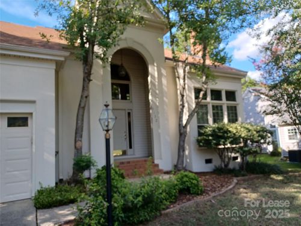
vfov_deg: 54.9
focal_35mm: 25
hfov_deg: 69.4
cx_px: 150
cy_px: 113
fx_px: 217
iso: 50
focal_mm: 4.6
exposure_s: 1/120
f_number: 1.8
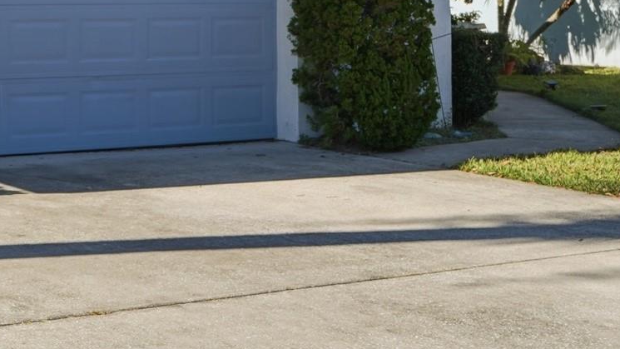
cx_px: -21
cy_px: -44
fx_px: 1332
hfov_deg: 24.8
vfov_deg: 14.5
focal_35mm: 81
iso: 125
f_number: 4
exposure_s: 1/8000
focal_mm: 24
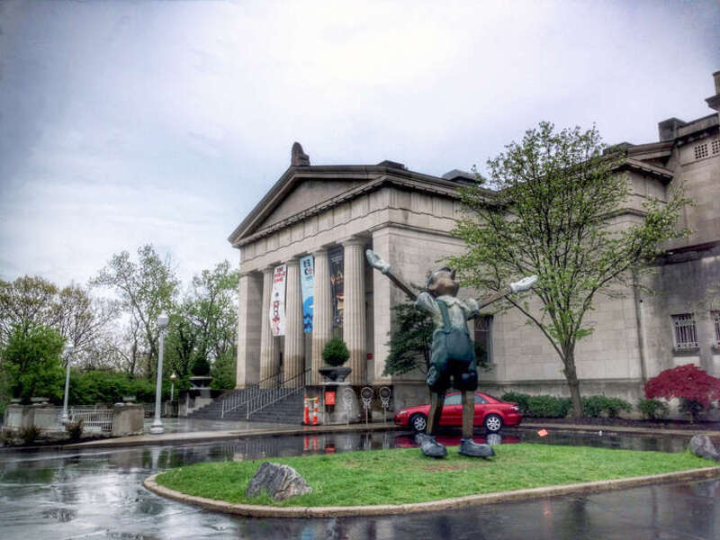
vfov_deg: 42.9
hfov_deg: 55.4
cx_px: 360
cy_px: 270
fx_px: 686
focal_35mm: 33
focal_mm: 4.12
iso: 50
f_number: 2.4
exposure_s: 1/144
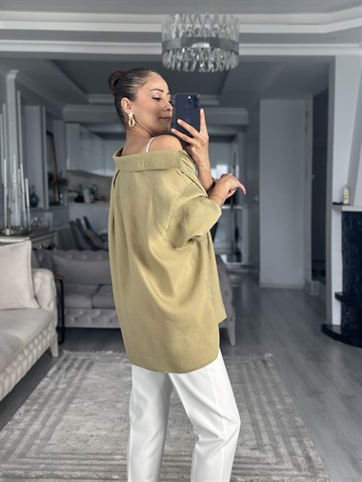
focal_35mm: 48
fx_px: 669
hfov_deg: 30.3
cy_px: 241
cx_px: 181
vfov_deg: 39.6
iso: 125
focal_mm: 6.86
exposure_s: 1/113
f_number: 1.78
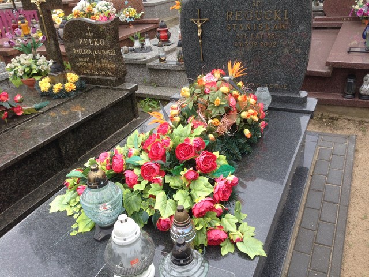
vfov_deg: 42.9
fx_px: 352
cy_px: 138
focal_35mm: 33
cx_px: 184
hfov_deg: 55.4
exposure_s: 1/502
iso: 50
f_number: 2.4
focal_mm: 4.12
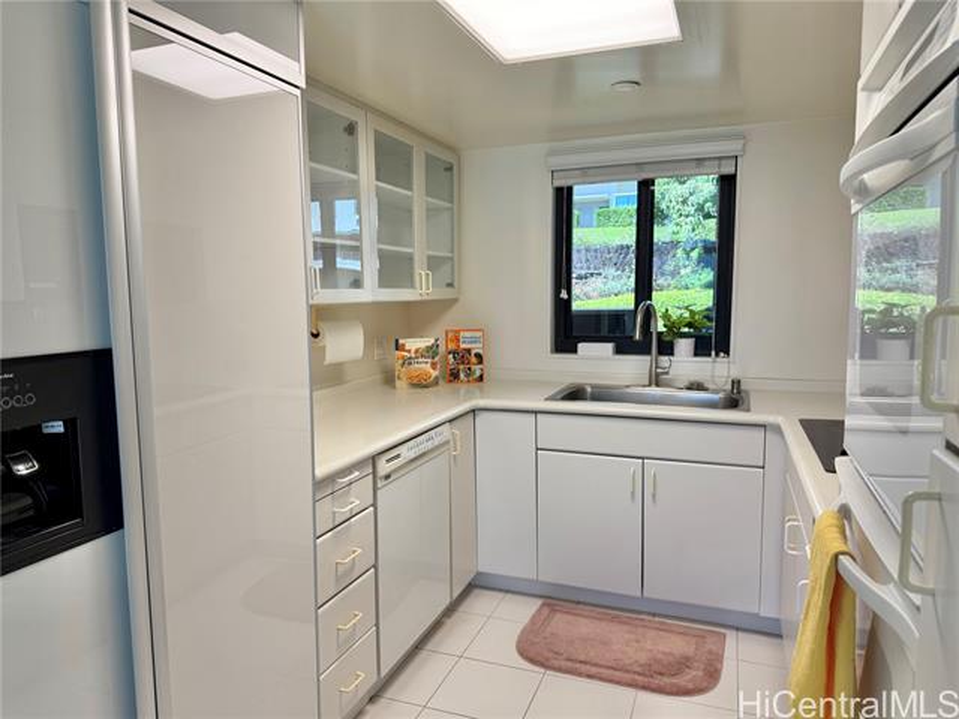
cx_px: 480
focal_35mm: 24
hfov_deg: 71.6
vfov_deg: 56.8
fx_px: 665
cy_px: 360
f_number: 1.78
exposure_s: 1/120
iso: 80
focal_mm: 6.76
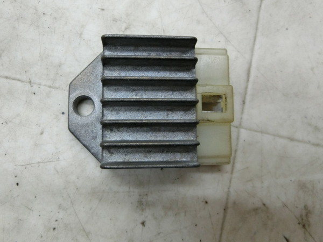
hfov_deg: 69.4
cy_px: 121
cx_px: 162
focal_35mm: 25
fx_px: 233
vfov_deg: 54.9
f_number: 3.5
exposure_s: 1/80
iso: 400
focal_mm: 4.5
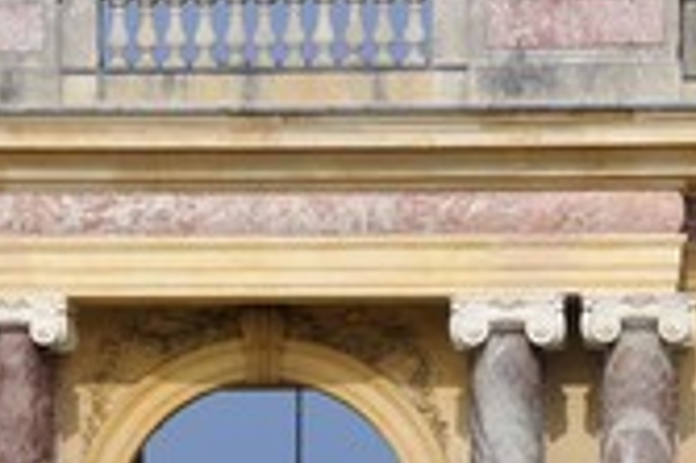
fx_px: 7281
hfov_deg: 5.5
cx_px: -46
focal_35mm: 377
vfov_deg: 3.6
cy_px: 567
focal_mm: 150
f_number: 16
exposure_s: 1/160
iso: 200
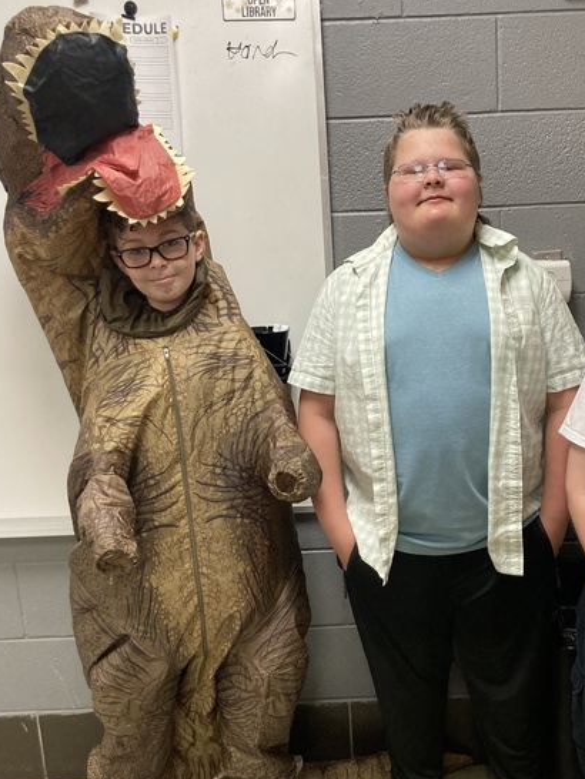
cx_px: 387
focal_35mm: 41
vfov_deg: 45.6
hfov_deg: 34.9
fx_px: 923
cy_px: 451
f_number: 1.8
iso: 160
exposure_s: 1/60
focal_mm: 3.99
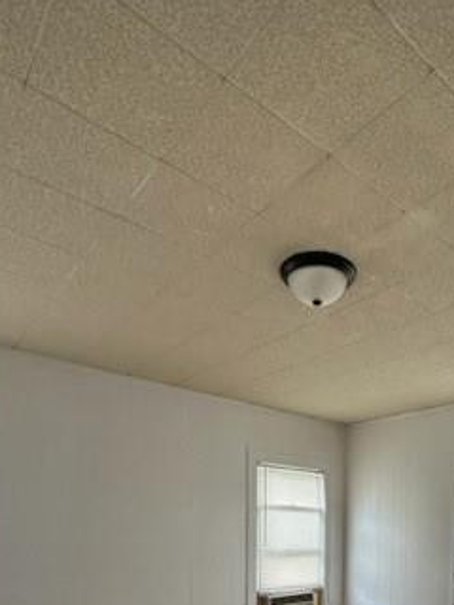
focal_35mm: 28
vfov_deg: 53.3
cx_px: 314
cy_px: 573
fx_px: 490
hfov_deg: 48.6
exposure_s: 1/99
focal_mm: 2.22
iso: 250
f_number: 2.2
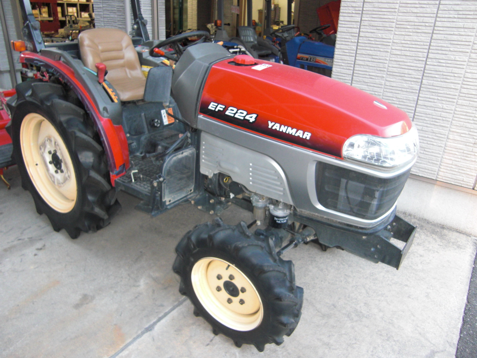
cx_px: 238
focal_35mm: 28
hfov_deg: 63.4
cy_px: 179
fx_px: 386
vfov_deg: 49.7
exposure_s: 1/50
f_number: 2.6
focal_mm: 4.9
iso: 200
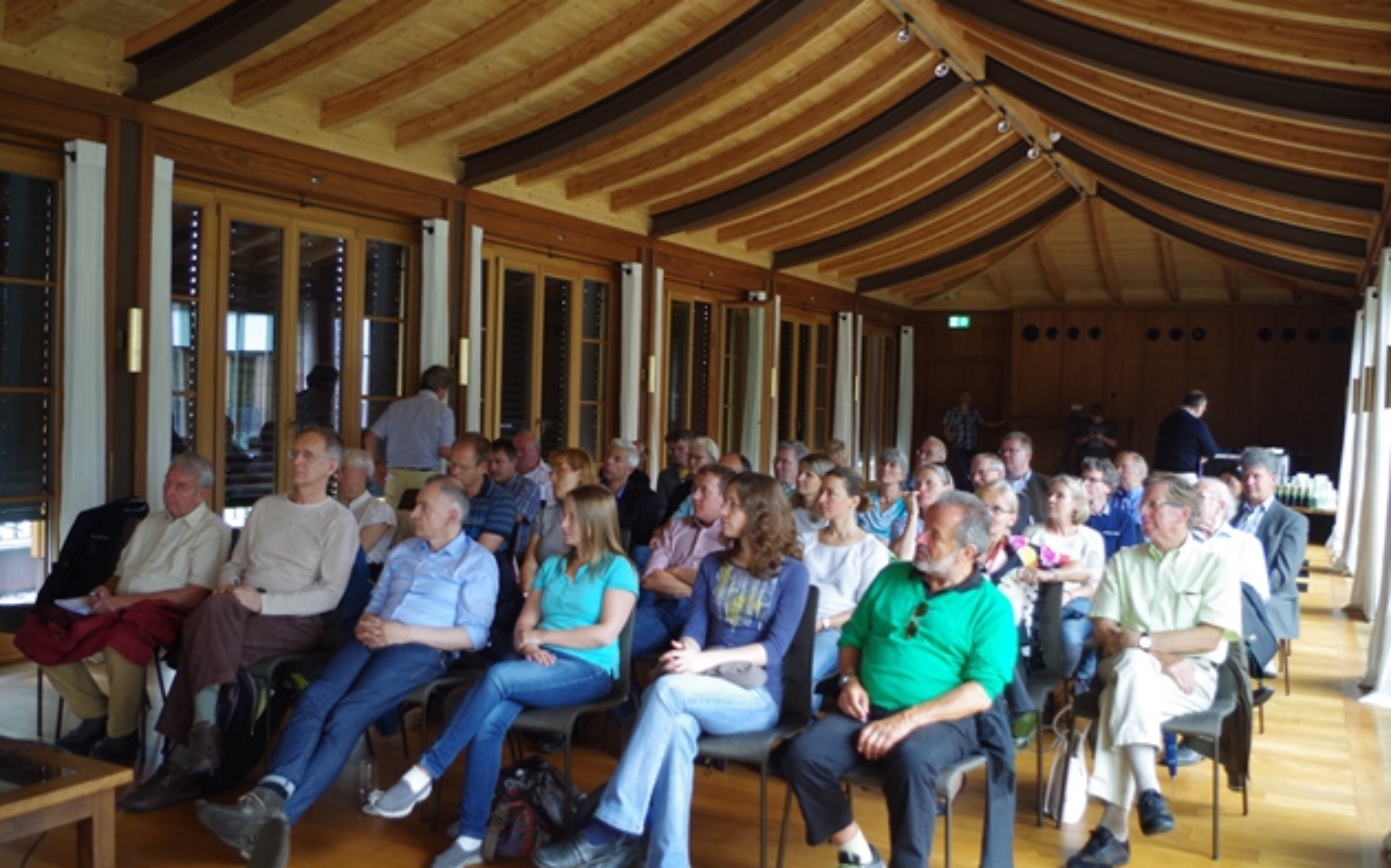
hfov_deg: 59.7
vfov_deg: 39.4
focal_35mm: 32
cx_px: 703
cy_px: 458
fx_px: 1213
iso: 400
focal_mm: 21.25
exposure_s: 1/50
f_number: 4
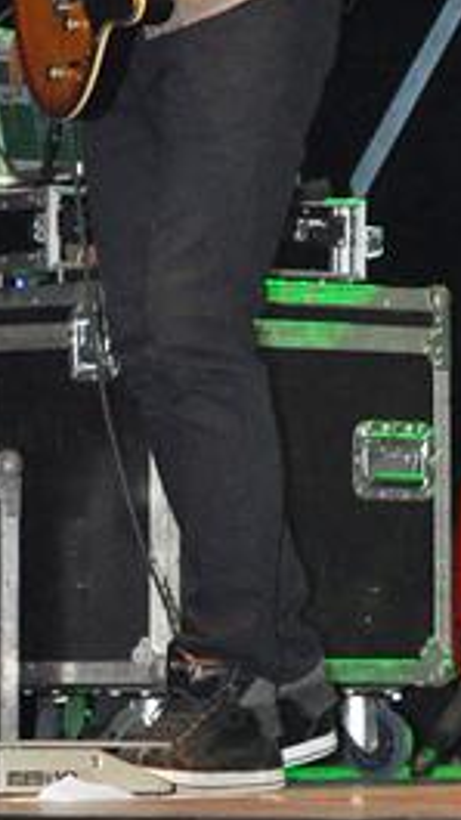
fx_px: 7652
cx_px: 209
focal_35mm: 352
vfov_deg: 6.1
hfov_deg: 3.5
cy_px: -102
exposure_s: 1/60
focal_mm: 70
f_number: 5.6
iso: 3200
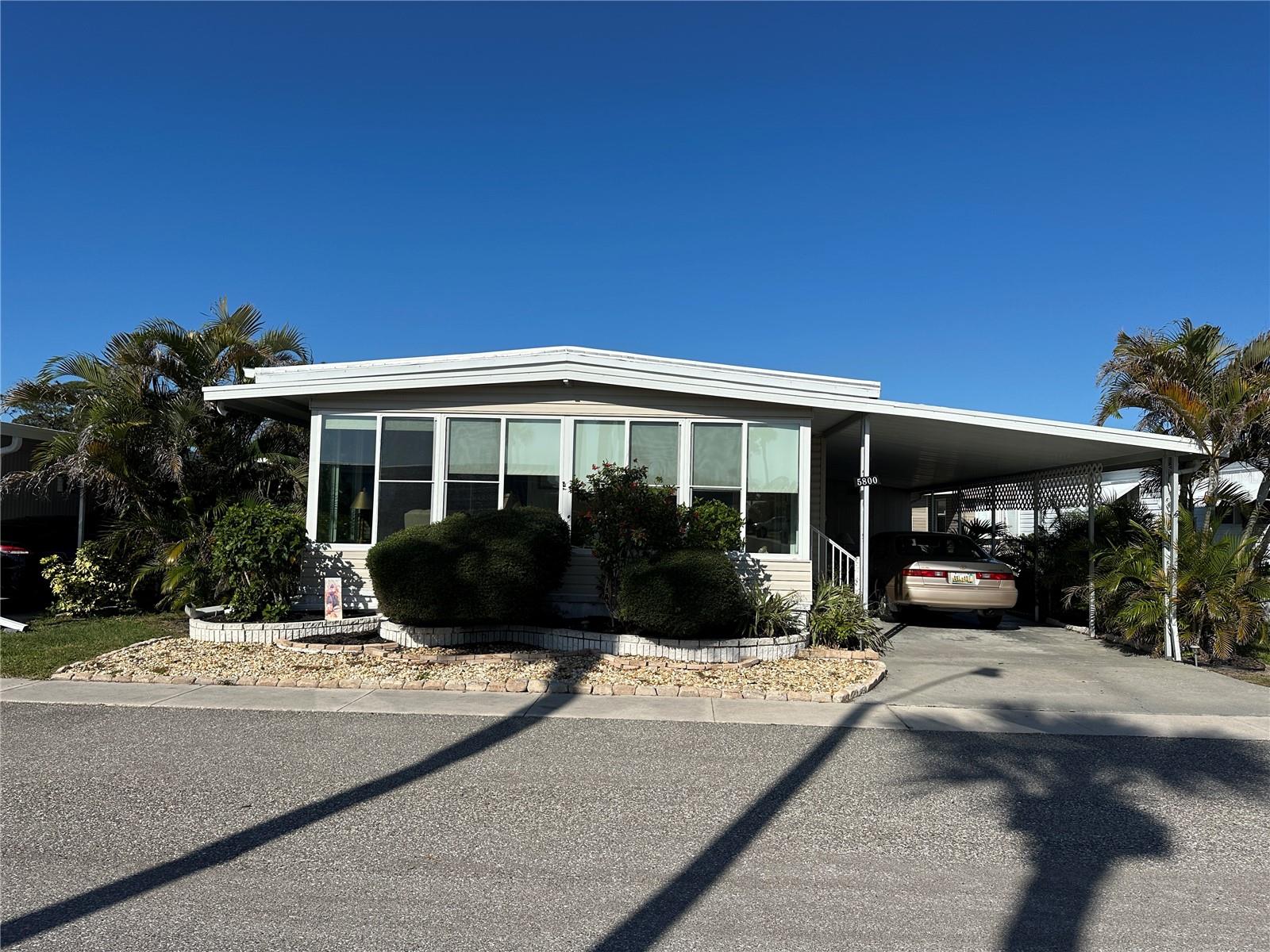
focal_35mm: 24
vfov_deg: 56.8
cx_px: 635
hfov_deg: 71.6
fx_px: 881
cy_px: 476
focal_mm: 6.86
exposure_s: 1/8197
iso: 80
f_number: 1.78
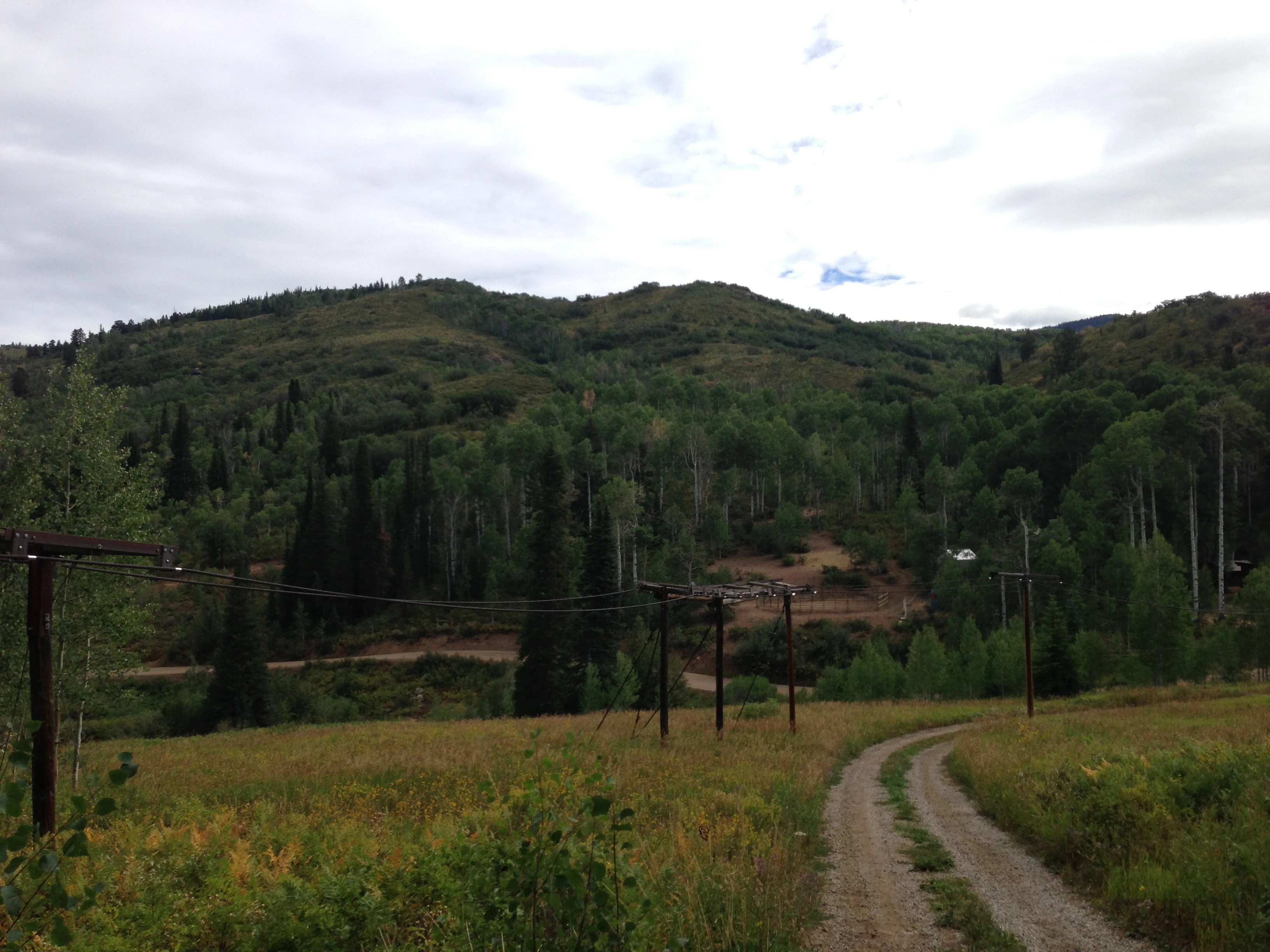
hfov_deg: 55.4
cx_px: 635
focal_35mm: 33
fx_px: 1211
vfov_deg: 42.9
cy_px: 476
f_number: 2.4
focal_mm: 4.13
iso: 50
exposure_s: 1/1355
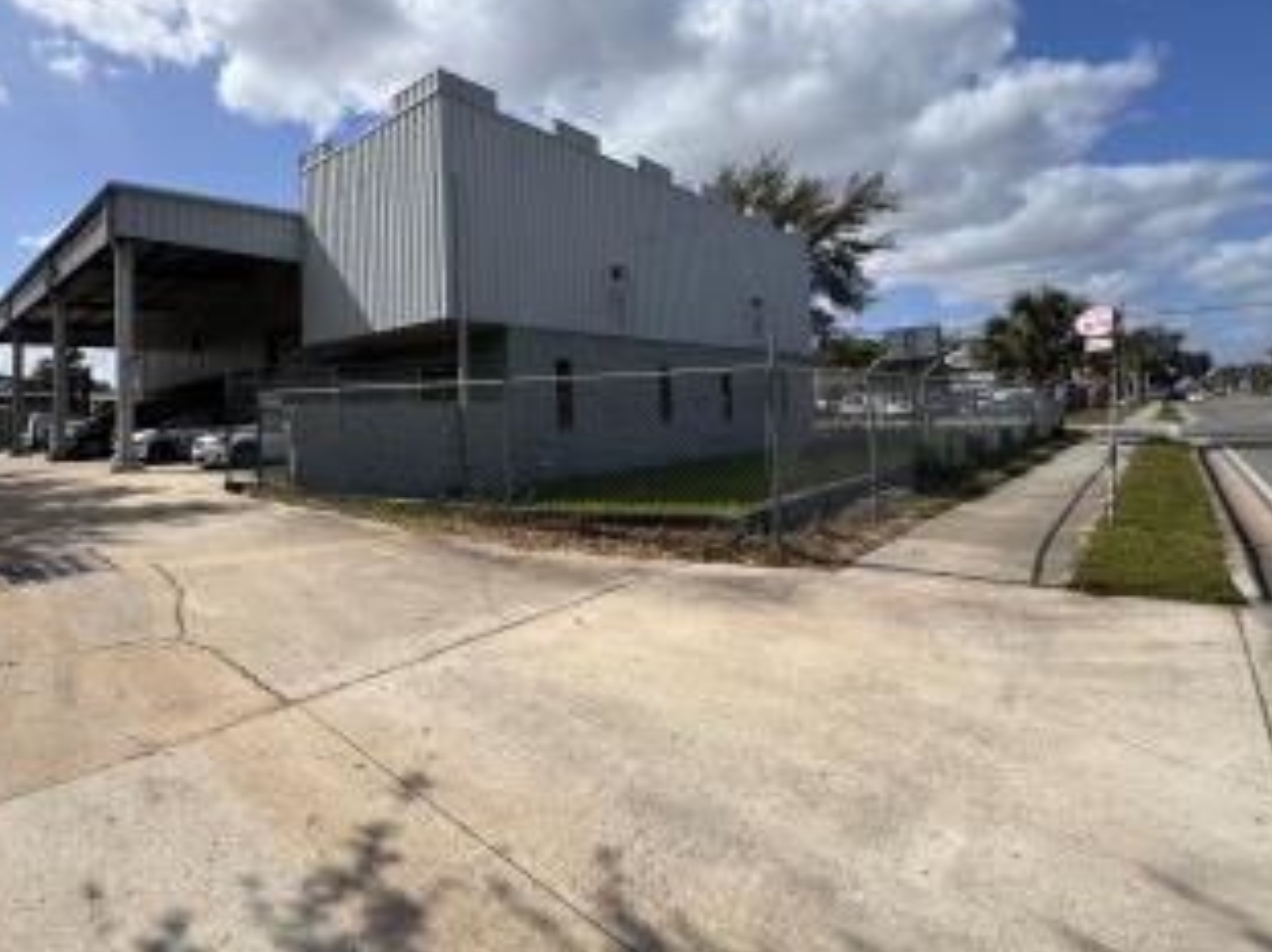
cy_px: 392
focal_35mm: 18
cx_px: 503
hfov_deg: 86.6
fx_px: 661
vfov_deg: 71.0
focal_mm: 2.22
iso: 50
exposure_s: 1/2415
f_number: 2.2
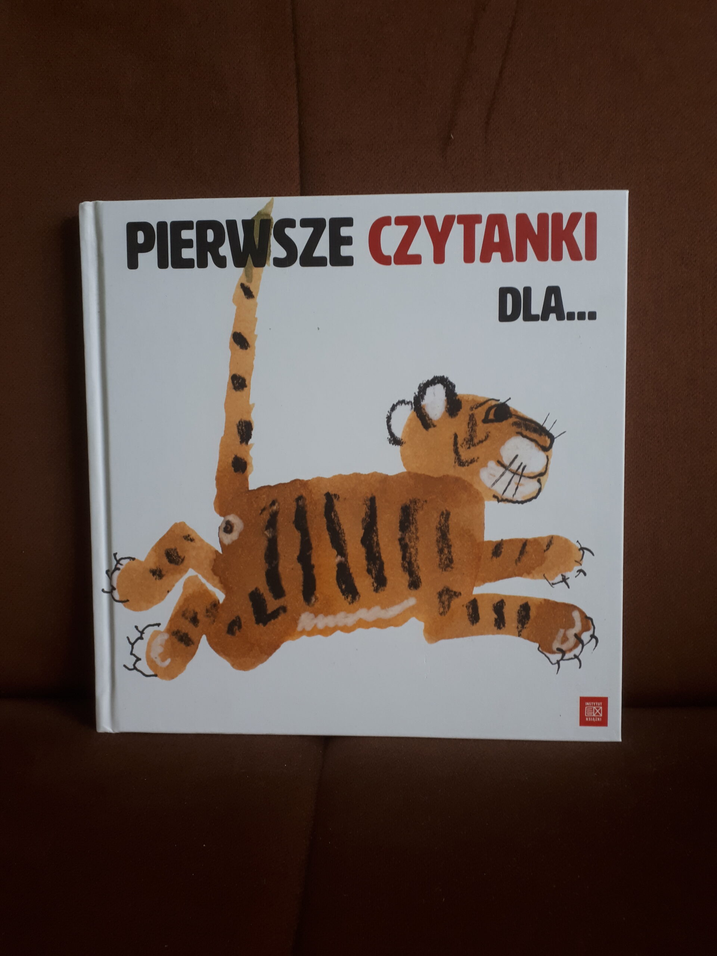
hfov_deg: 51.4
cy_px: 478
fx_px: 746
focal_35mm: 27
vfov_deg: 65.3
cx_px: 358
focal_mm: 3.6
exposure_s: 1/33
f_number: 1.9
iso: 100
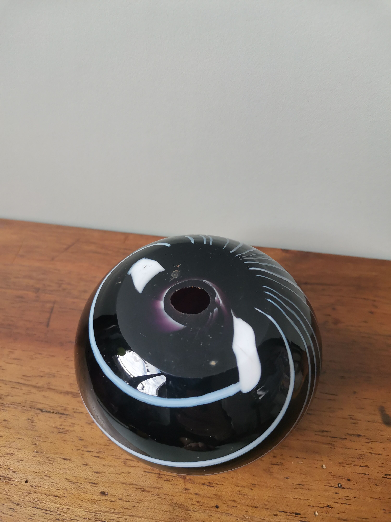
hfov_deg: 53.1
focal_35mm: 26
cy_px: 261
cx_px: 196
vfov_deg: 67.3
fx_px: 392
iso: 125
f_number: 1.8
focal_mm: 4.75
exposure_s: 1/100
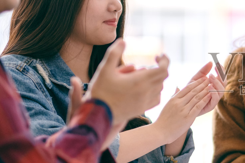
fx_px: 1246
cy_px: 75
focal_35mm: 183
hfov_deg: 11.1
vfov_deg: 7.5
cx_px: 264
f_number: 1.2
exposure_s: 1/850
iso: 200
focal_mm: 56
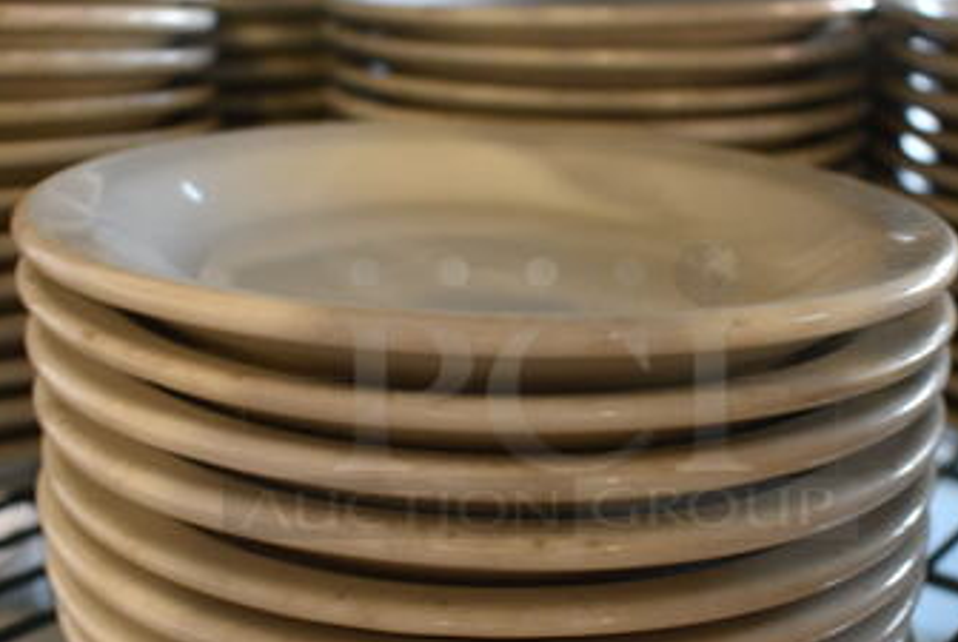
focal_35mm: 49
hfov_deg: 40.2
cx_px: 542
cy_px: 388
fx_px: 1306
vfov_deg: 27.5
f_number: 4
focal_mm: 18
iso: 900
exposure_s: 1/60
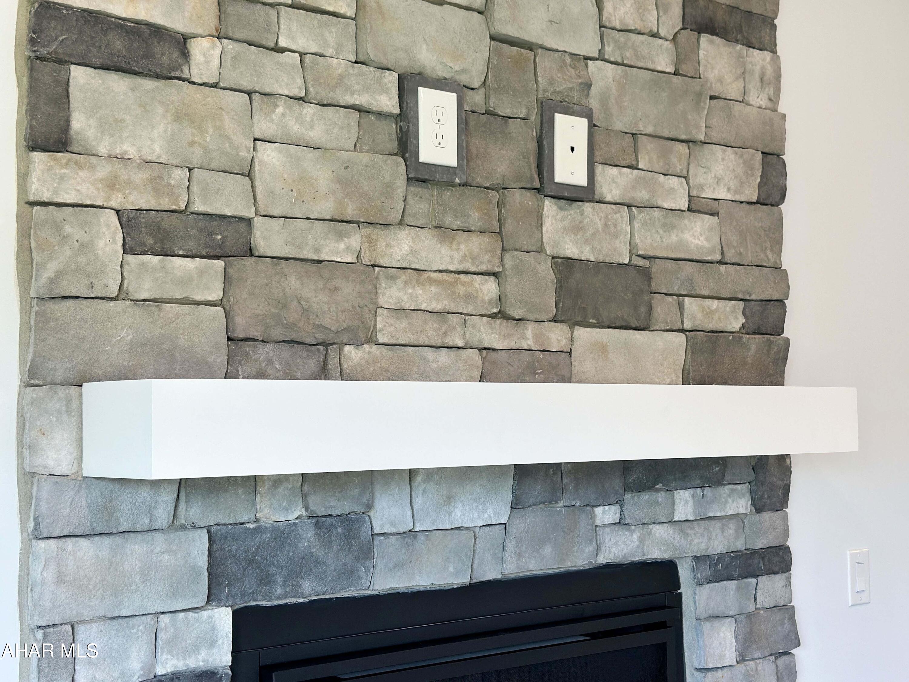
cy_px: 341
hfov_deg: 39.7
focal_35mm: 48
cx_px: 454
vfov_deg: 30.3
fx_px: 1260
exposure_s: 1/120
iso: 125
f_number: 1.78
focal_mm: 6.86
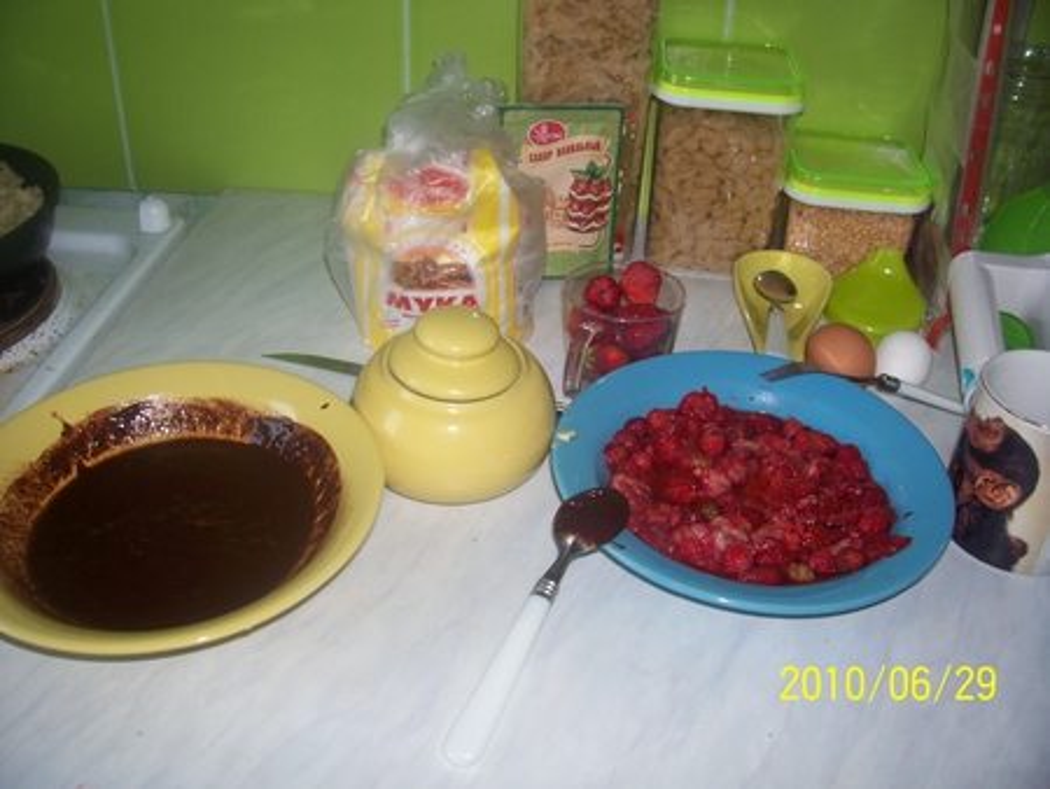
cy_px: 394
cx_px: 525
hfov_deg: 53.9
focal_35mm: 34
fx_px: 1032
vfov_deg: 41.8
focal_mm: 5.6
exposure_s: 1/64
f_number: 2.7
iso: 80
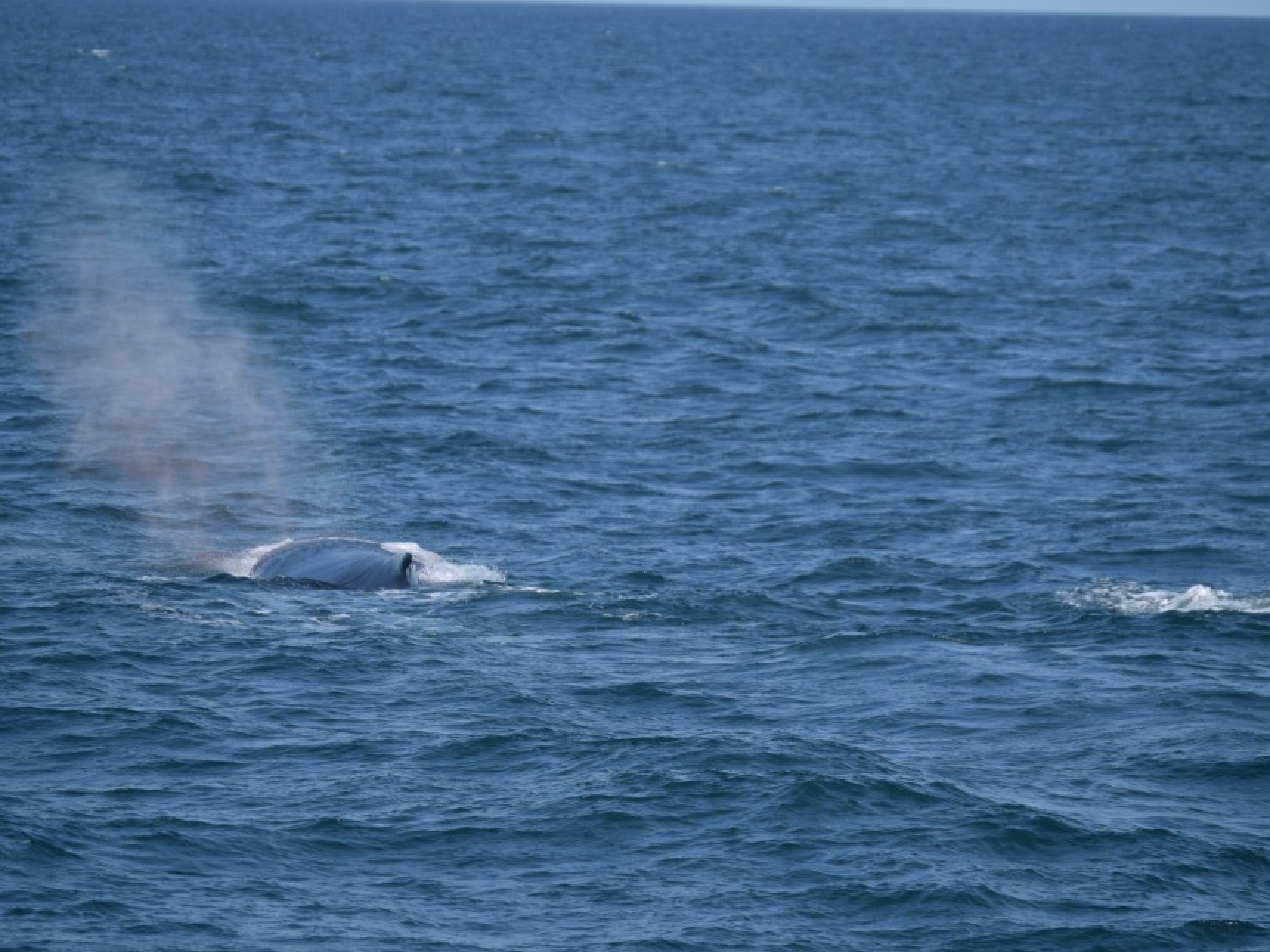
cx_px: 638
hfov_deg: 7.1
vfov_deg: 5.3
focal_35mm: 281
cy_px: 481
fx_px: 10295
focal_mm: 155
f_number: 5.6
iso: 200
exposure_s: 1/1600
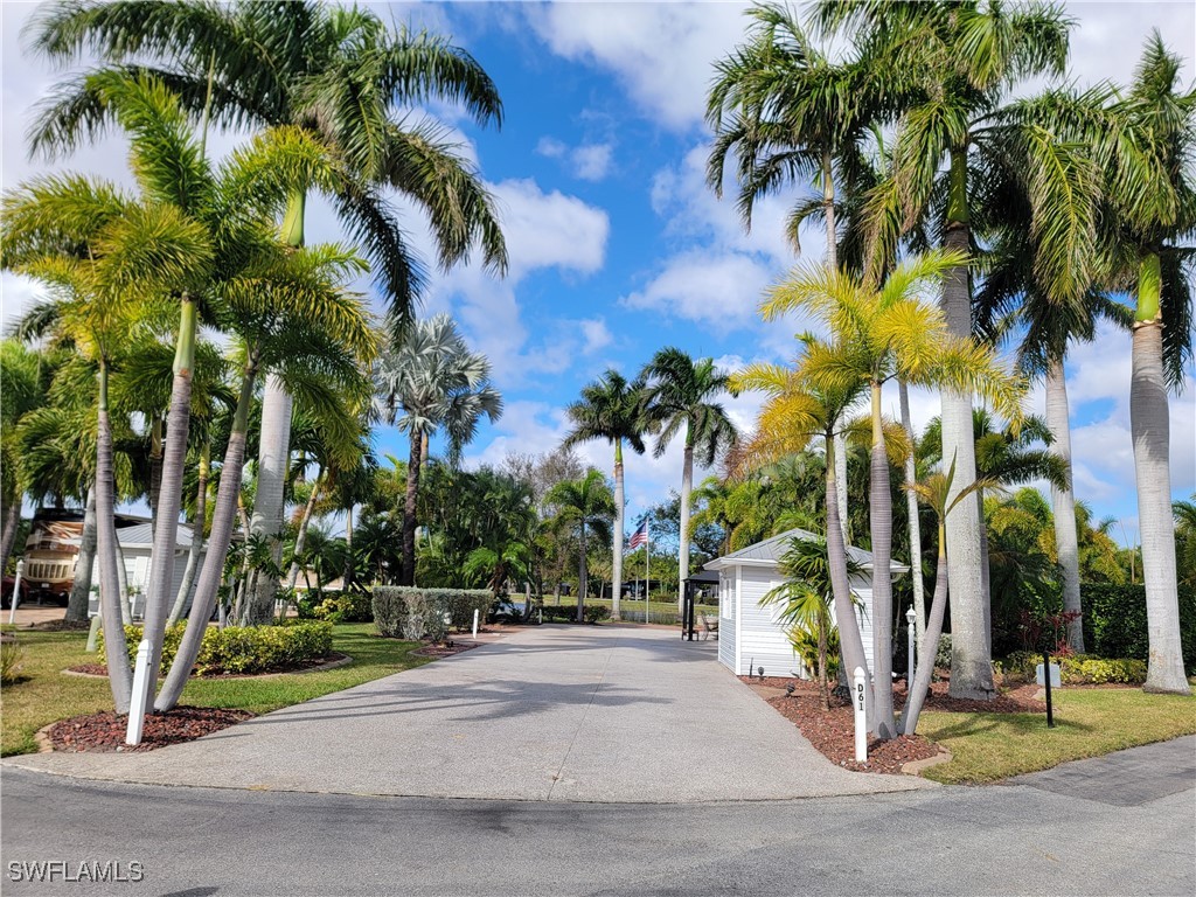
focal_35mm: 24
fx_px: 829
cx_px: 598
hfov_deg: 71.6
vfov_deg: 56.8
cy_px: 448
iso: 16
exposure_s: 1/883
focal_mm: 6.7
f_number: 1.8
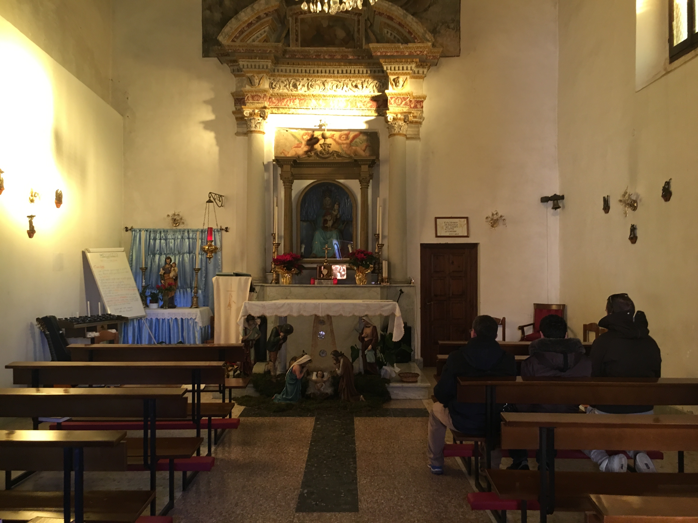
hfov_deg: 61.7
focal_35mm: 29
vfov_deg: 48.2
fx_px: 585
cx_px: 349
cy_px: 262
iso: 125
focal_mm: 4.15
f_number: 2.2
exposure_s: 1/33
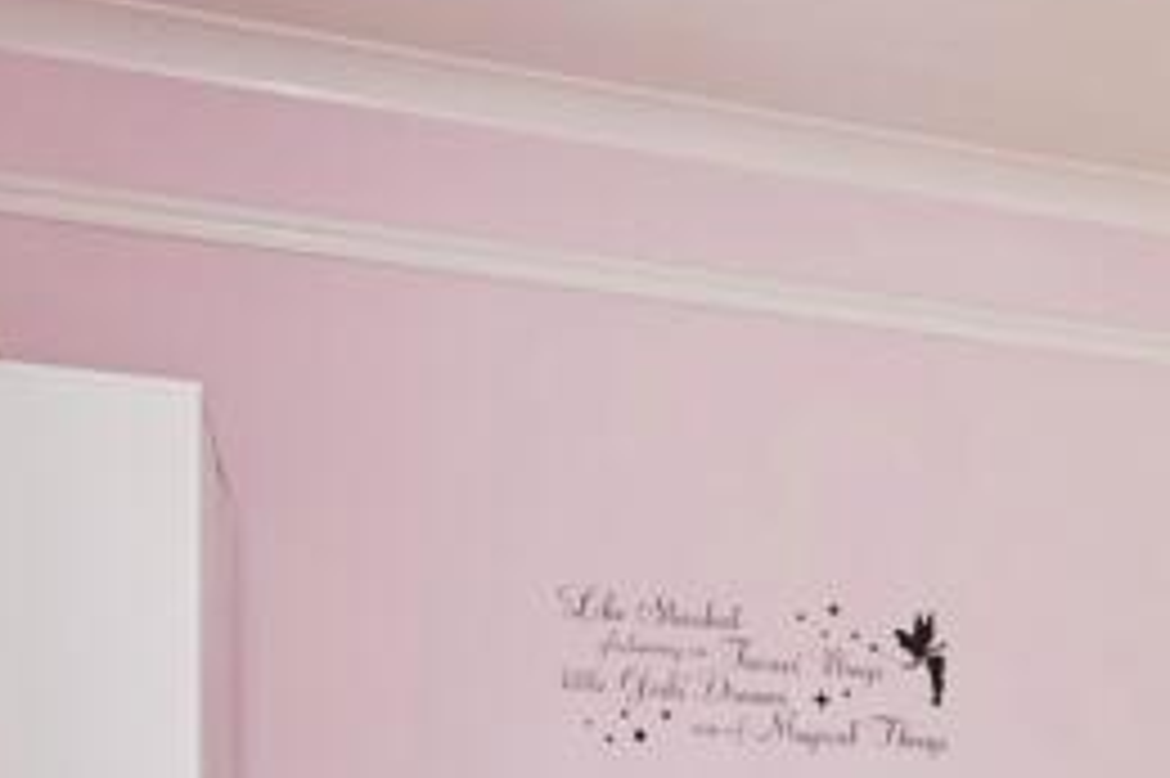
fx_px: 2046
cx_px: 1354
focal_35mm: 63
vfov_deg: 20.0
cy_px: 965
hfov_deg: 28.4
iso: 2000
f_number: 7.1
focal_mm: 16
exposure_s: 1/250
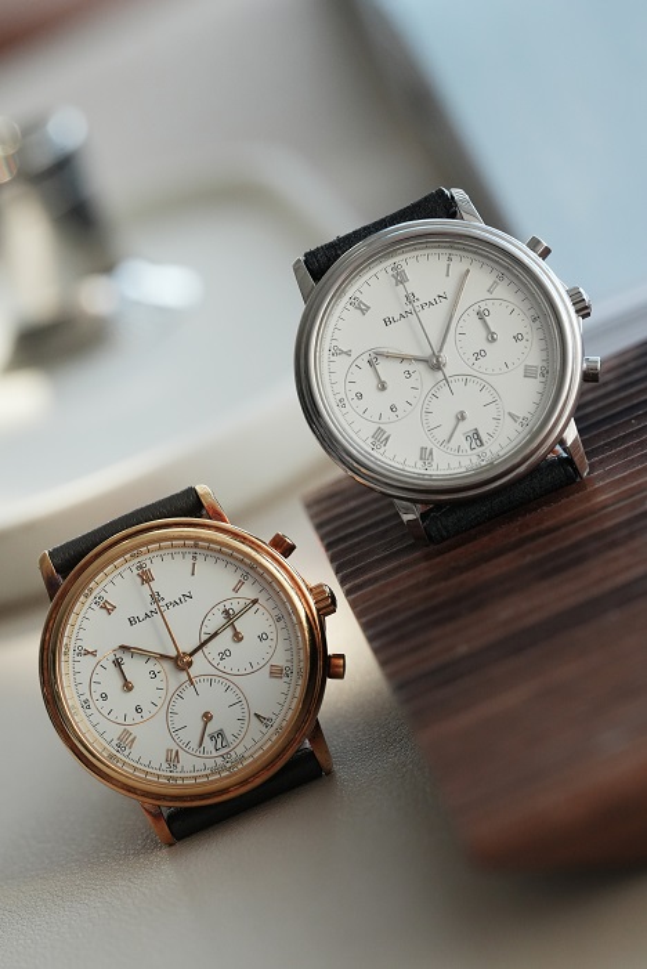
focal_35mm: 105
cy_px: 484
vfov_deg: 19.4
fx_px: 2828
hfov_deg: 13.1
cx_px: 324
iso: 3200
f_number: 7.1
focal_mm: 105
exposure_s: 1/250
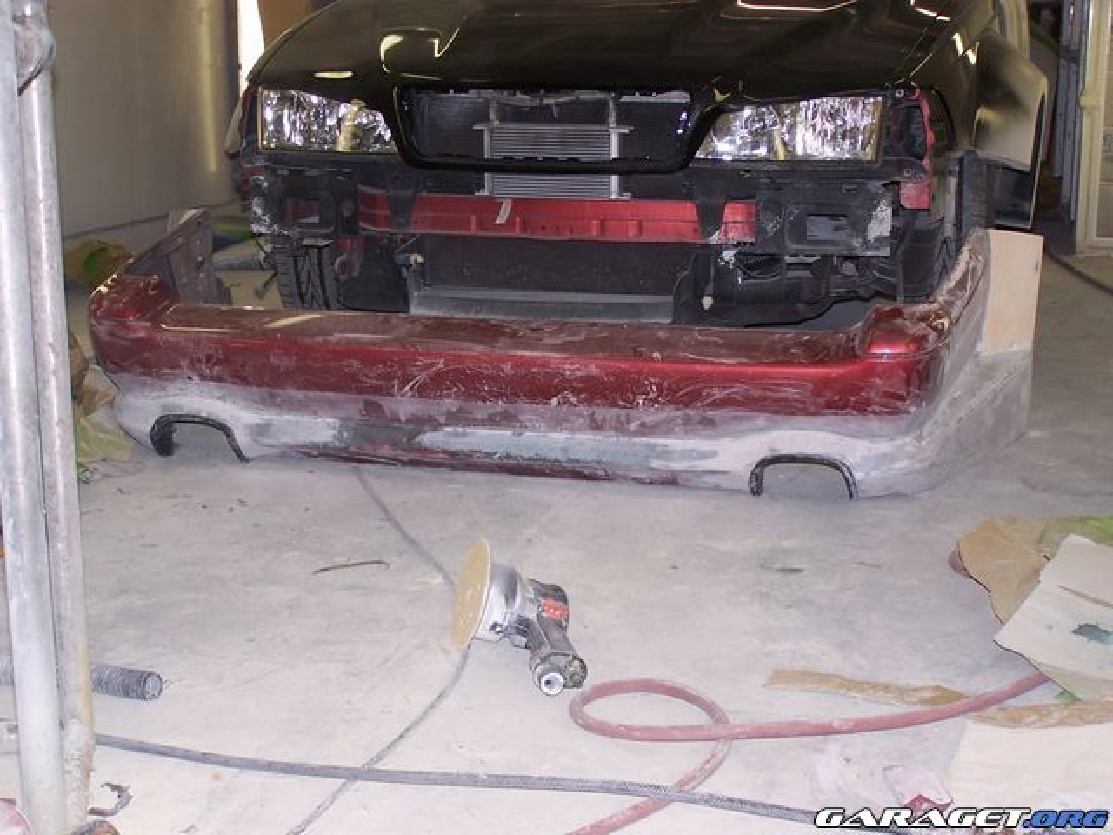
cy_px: 418
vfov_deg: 22.9
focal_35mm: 64
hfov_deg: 30.3
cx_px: 556
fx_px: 2058
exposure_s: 1/60
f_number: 3.2
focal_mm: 10.7
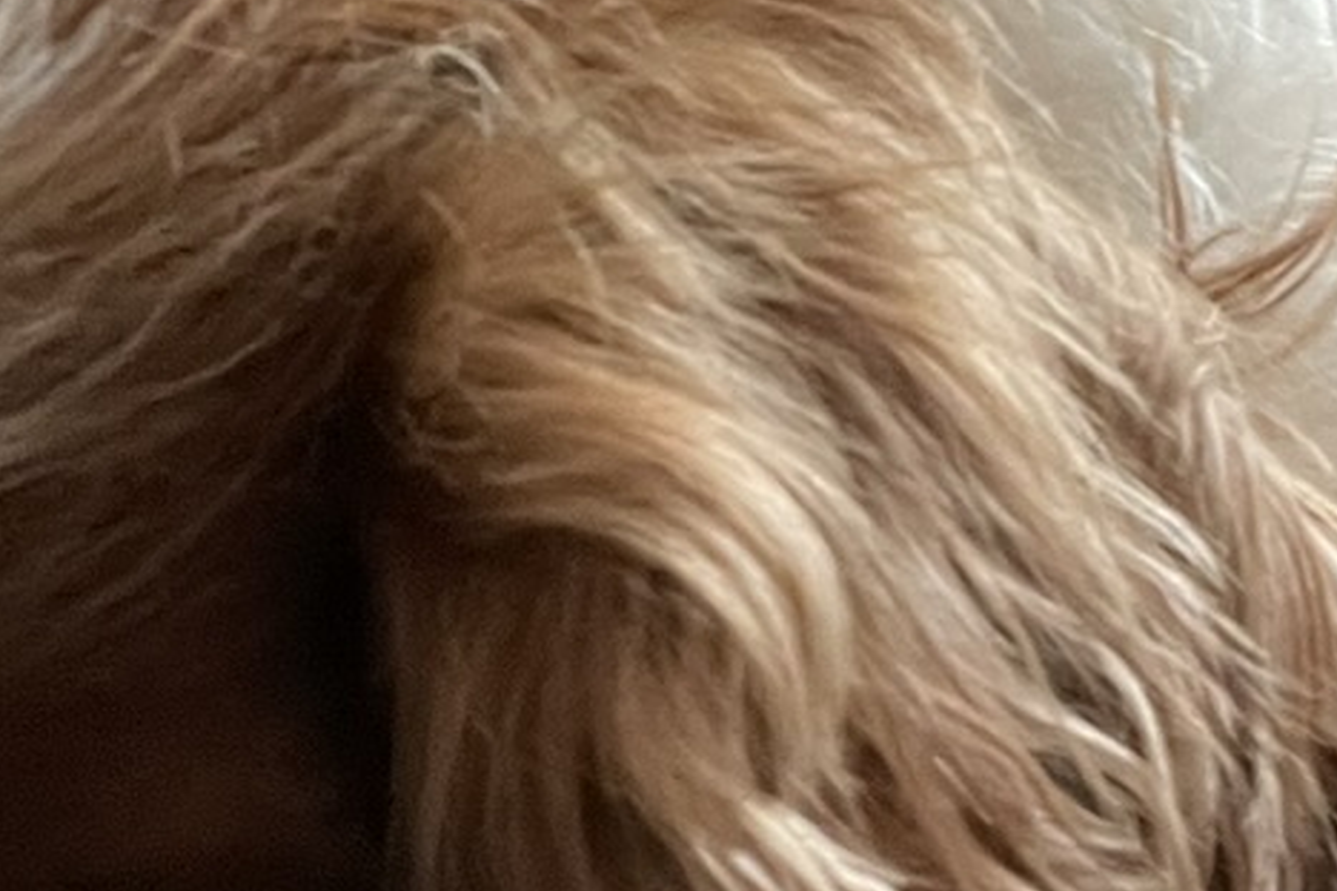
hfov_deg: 19.4
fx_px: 3898
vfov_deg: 13.0
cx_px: 847
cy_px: 413
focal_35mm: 105
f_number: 2.2
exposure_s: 1/24
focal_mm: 2.71
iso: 800
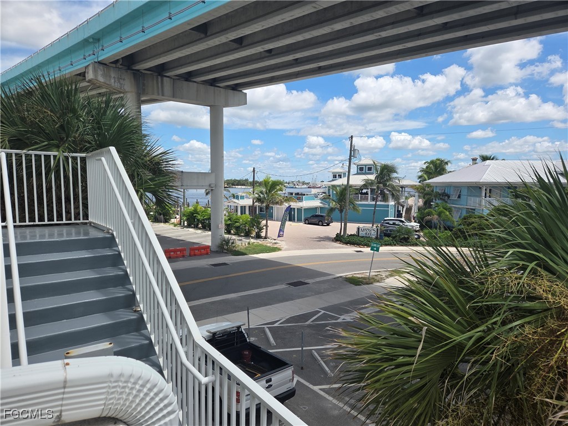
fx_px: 377
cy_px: 213
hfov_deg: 73.9
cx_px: 284
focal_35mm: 23
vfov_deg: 58.9
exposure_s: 1/4885
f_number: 1.8
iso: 80
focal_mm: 5.4
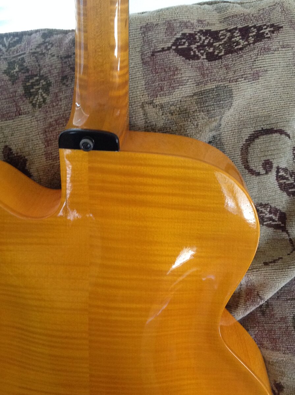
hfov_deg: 40.6
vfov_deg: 52.7
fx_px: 399
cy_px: 198
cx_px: 148
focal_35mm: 35
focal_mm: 4.28
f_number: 2.4
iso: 320
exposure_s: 1/15
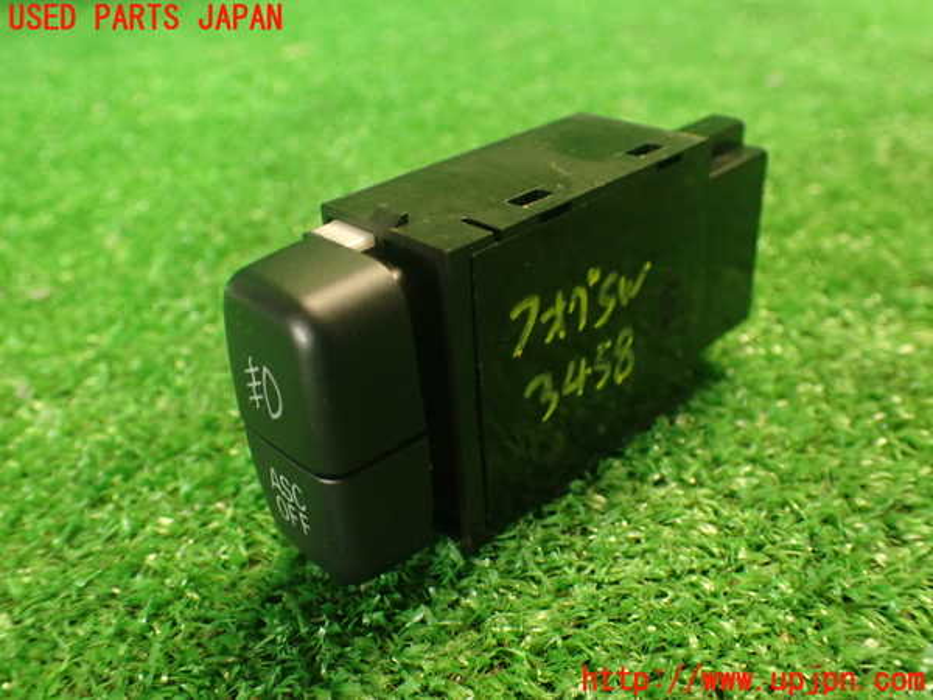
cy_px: 350
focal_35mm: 32
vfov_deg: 44.2
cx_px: 466
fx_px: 862
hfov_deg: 56.8
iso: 800
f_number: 2.4
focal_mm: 5.79
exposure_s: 1/30
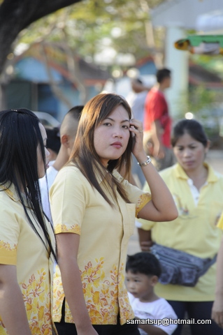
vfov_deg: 6.9
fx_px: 2793
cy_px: 168
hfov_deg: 4.6
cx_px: 112
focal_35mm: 300
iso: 250
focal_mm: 200
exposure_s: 1/125
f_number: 6.3
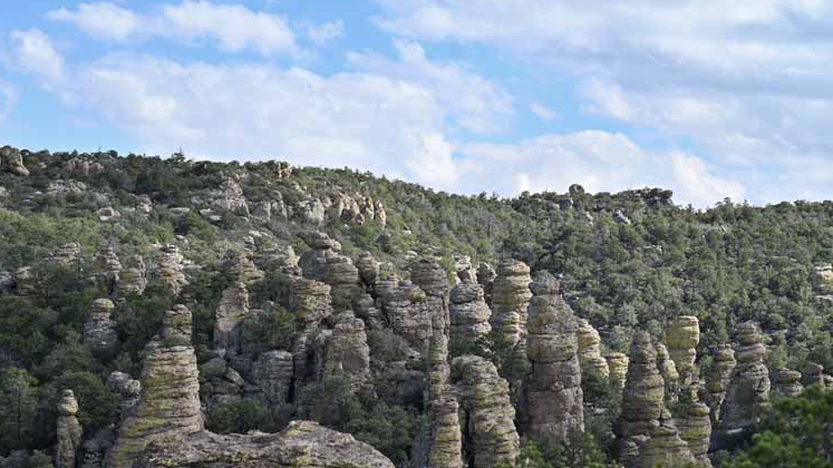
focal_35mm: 83
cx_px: 405
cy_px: 265
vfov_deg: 14.6
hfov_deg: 25.6
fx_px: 1833
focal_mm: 74
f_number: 5
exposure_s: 1/640
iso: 100
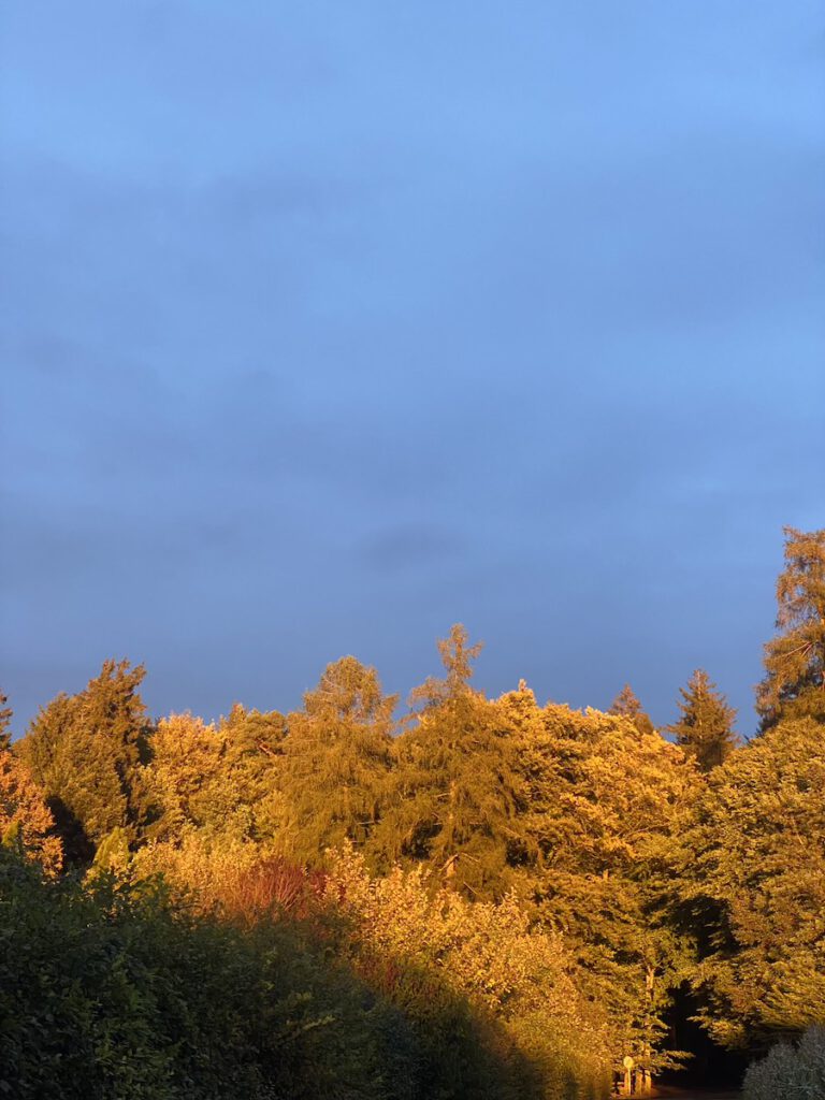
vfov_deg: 36.8
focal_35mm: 52
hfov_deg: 28.0
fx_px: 1652
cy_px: 550
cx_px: 412
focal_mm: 6
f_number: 2
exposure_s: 1/121
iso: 125
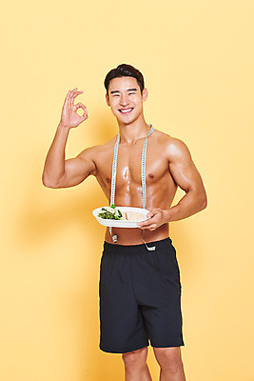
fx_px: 1375
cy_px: 190
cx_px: 127
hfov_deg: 10.6
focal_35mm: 130
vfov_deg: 15.8
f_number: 11
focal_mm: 130
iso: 100
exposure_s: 1/125
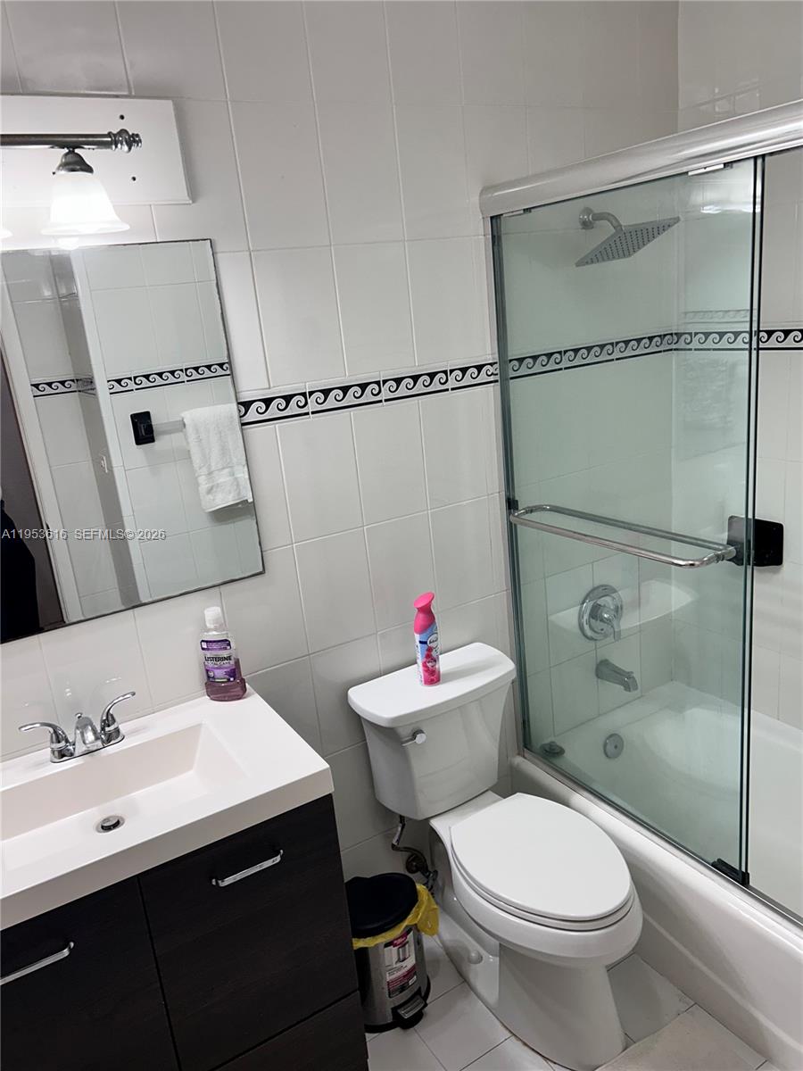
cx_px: 402
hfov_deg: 53.1
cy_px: 536
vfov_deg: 67.3
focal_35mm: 26
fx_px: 804
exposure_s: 1/120
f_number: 1.5
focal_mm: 5.7
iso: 64
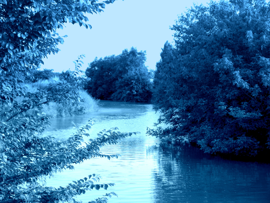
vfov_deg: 13.0
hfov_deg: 17.3
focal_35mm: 114
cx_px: 135
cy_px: 102
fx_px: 889
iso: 100
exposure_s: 1/250
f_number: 4
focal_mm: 20.3
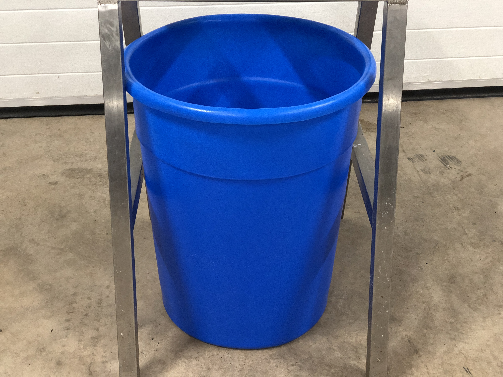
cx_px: 252
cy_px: 188
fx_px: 756
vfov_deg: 28.0
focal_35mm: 52
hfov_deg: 36.8
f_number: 2.4
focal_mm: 6
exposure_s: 1/10
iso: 160
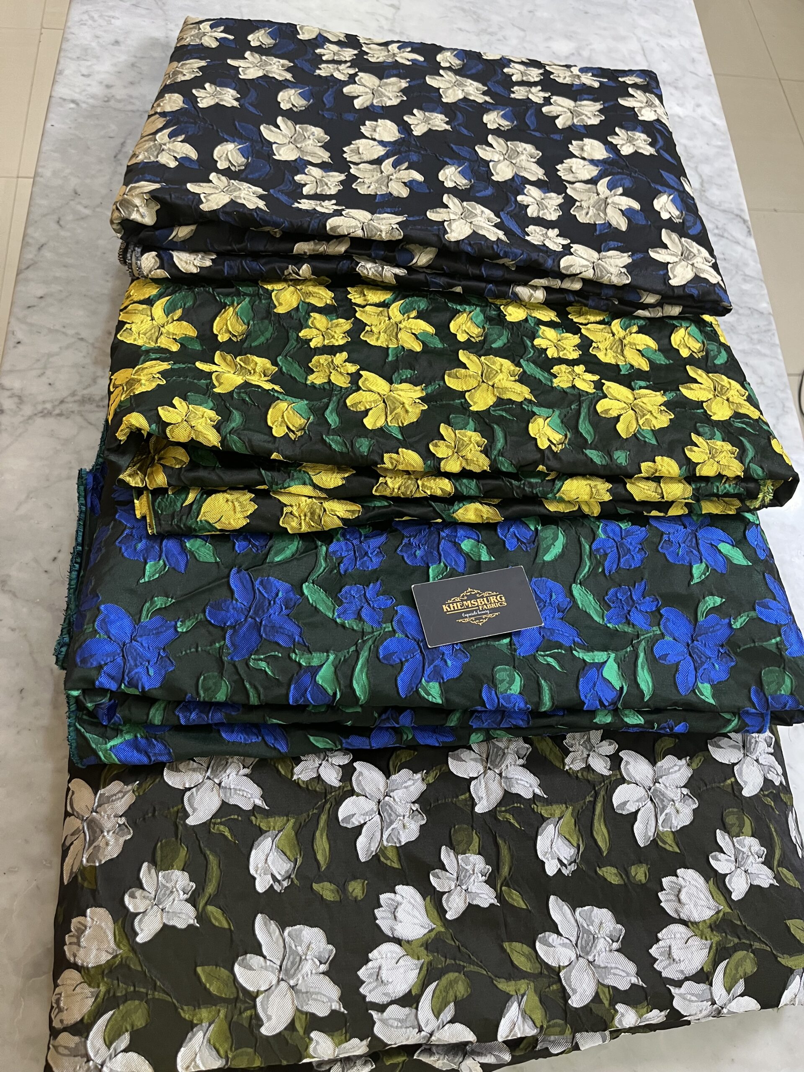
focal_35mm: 26
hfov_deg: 53.1
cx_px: 402
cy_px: 536
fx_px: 805
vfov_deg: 67.3
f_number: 1.6
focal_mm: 5.1
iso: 160
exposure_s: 1/55
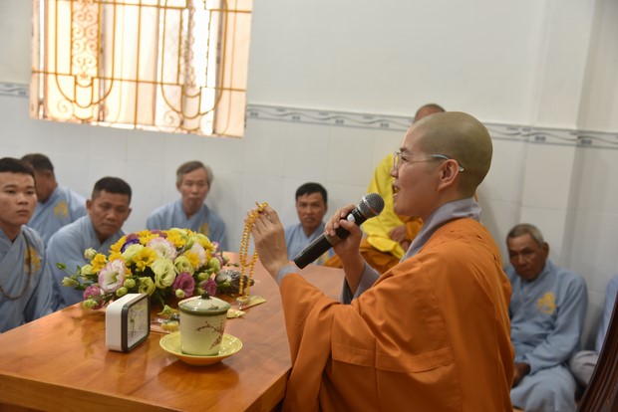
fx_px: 790
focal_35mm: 46
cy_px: 206
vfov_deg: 29.3
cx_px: 309
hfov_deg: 42.7
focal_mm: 46
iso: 400
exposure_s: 1/60
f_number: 4
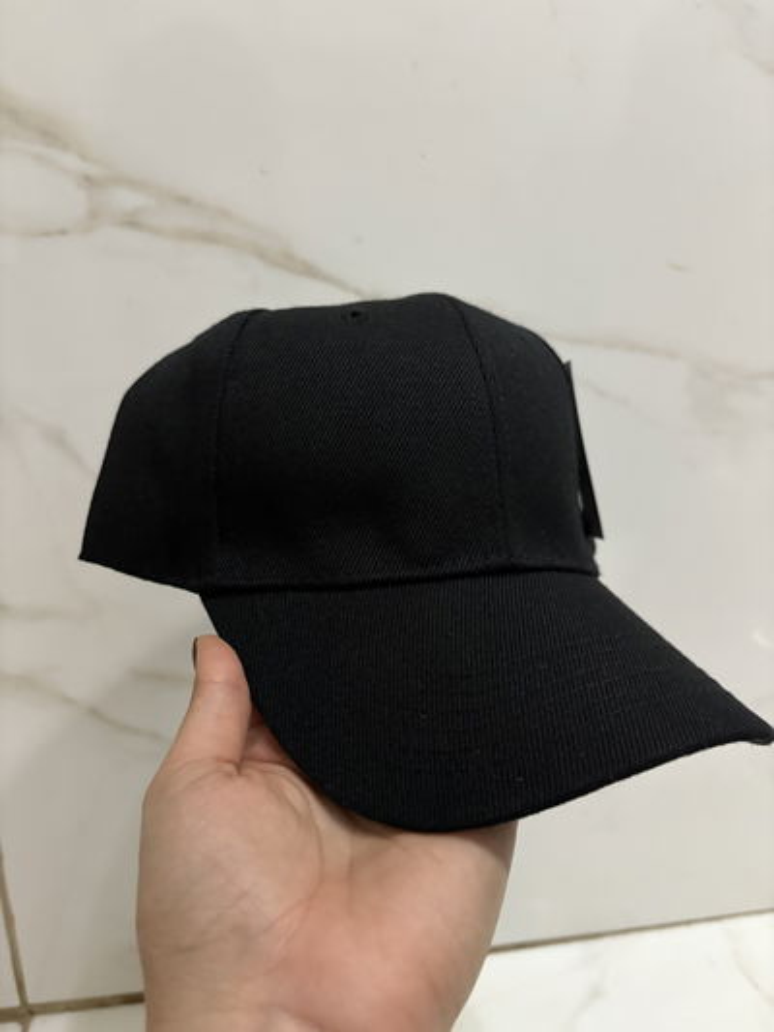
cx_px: 387
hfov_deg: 53.1
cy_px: 516
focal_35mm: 26
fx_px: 775
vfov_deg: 67.3
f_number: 1.6
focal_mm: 5.96
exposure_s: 1/25
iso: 500
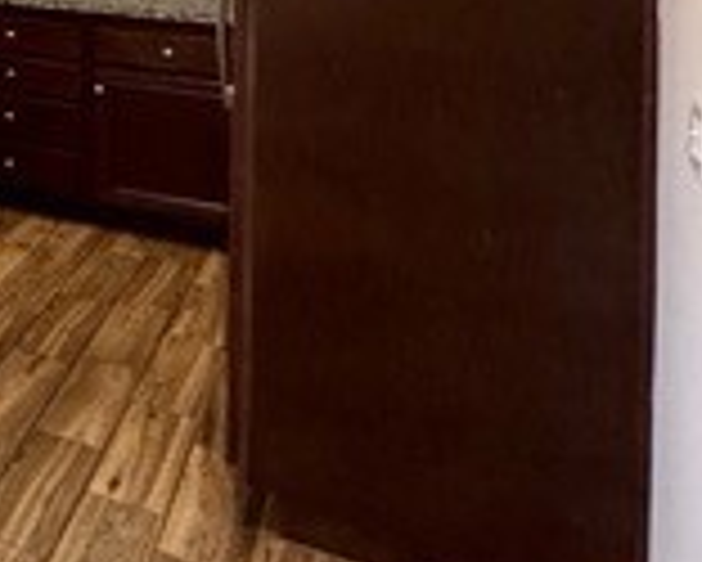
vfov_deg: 23.9
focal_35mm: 56
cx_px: -693
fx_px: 1164
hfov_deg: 19.4
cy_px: -166
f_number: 2.2
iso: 320
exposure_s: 1/120
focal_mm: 2.22
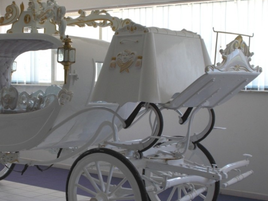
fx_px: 557
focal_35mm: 72
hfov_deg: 26.8
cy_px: 110
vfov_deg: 20.4
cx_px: 78
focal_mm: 9
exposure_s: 1/60
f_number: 4.5
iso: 80
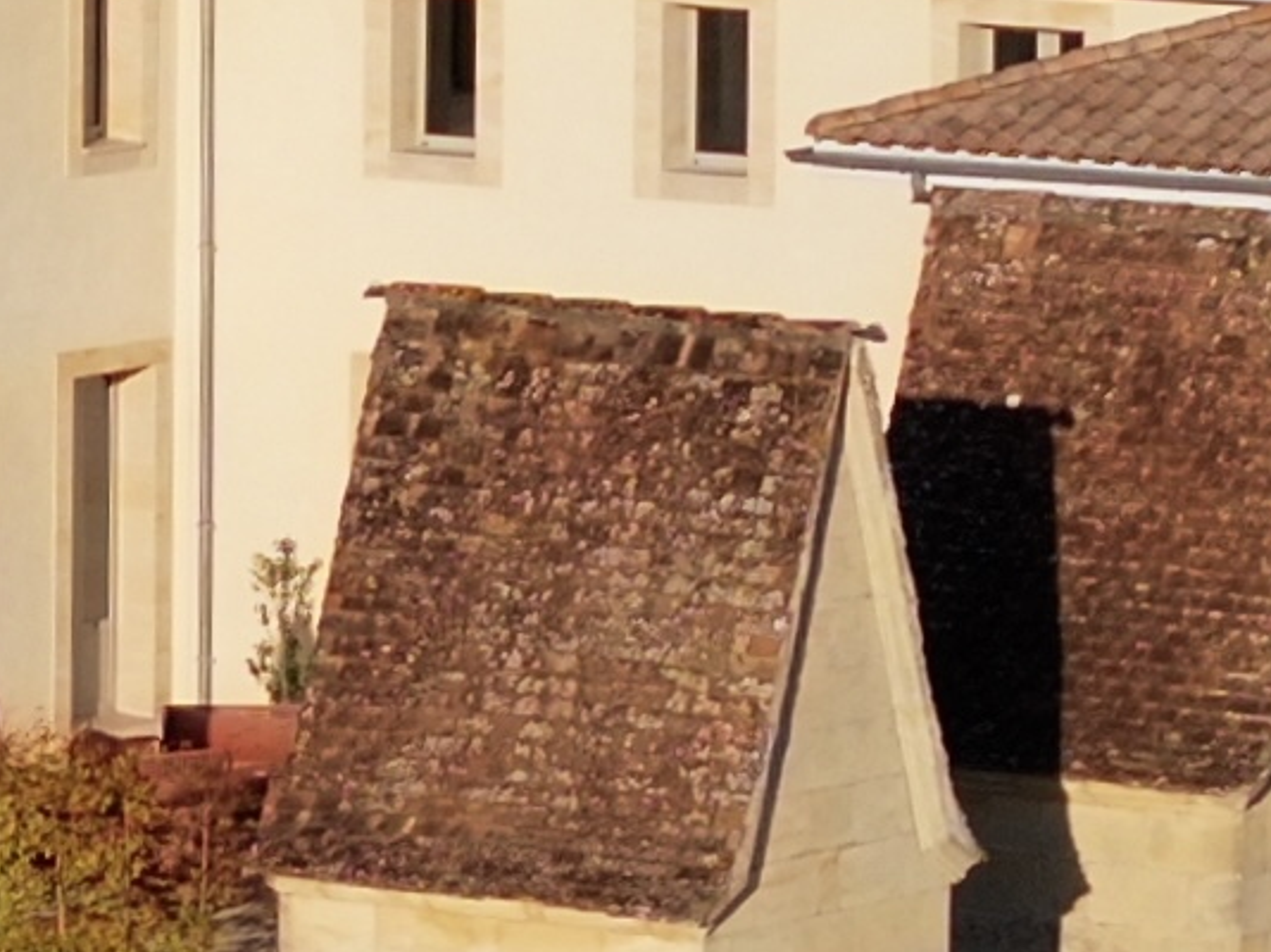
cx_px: -650
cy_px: 500
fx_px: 18901
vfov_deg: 2.9
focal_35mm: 515
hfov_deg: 3.8
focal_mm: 19.35
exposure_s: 1/2000
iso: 120
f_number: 2.8
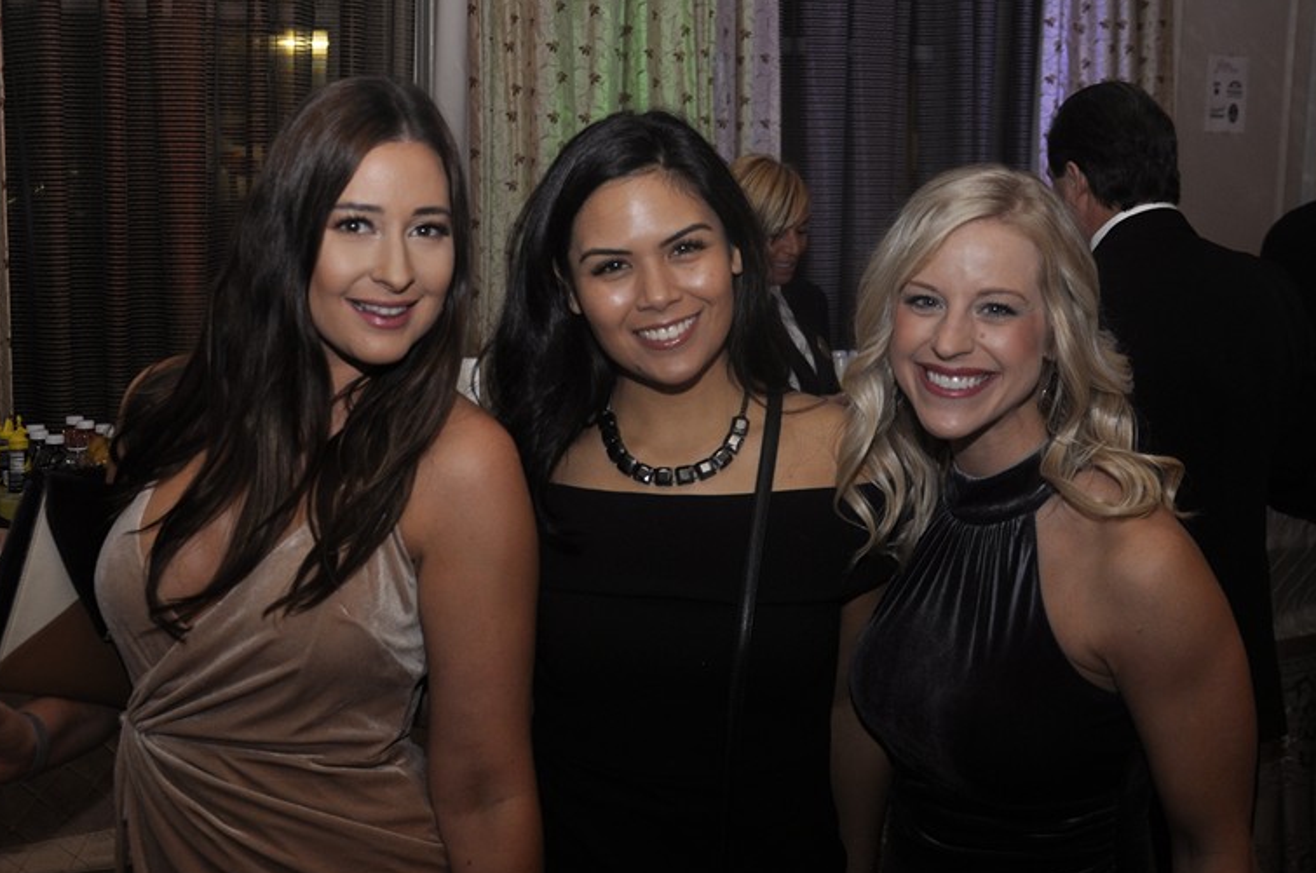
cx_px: 626
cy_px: 401
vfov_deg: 27.1
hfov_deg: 39.9
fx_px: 1813
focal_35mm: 50
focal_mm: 25
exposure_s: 1/60
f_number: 5
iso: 400
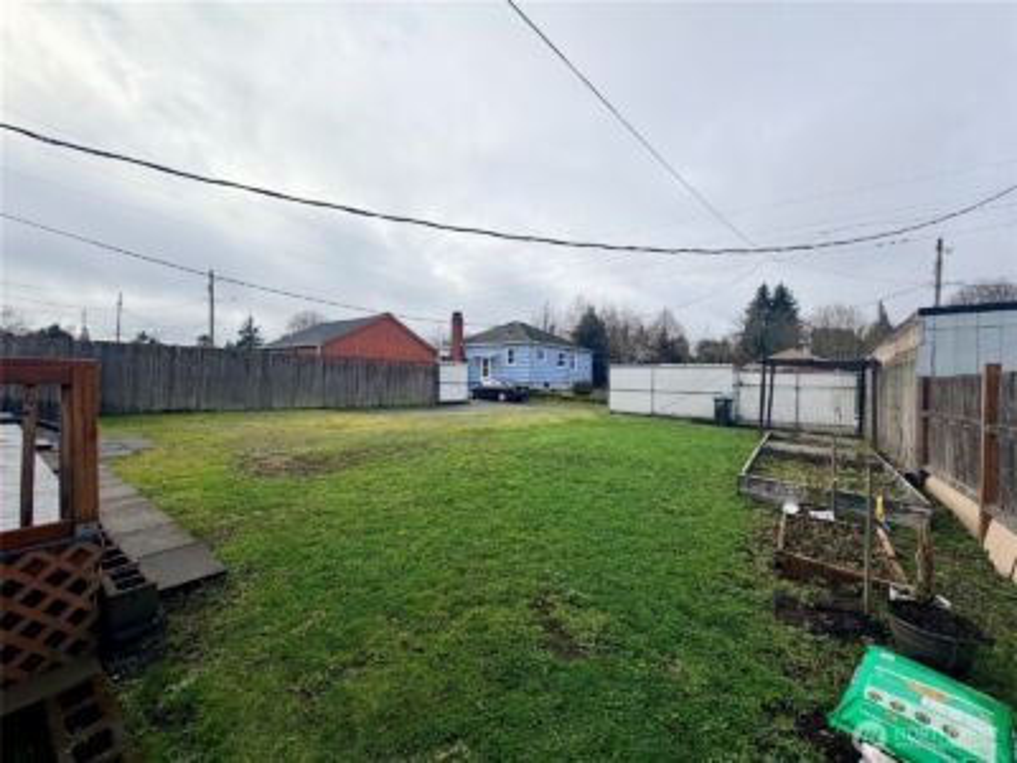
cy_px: 382
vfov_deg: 85.7
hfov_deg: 102.1
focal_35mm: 14
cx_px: 508
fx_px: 411
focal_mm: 2.22
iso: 20
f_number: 2.2
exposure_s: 1/1017
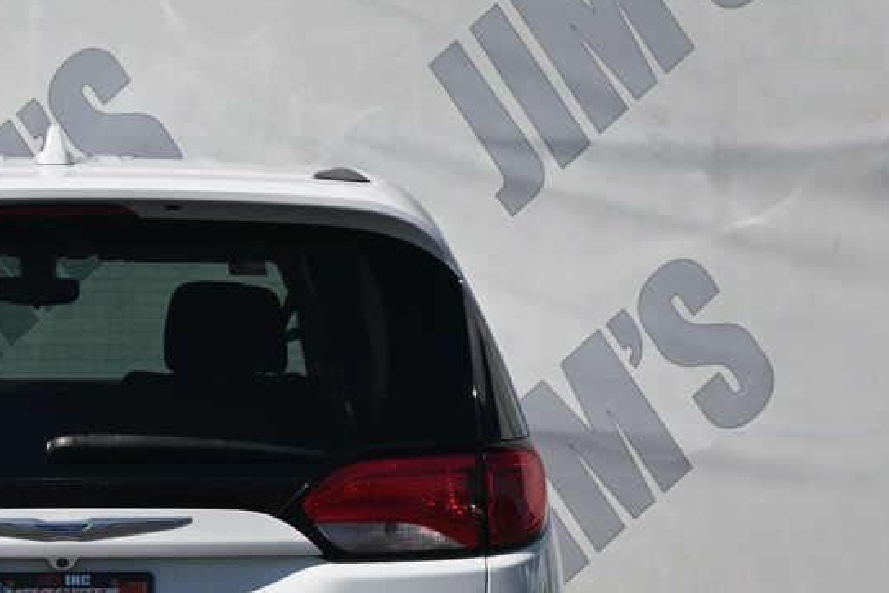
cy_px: 550
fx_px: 3210
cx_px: 56
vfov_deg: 10.5
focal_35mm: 130
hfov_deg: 15.5
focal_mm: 46
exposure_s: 1/400
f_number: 7.1
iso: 100
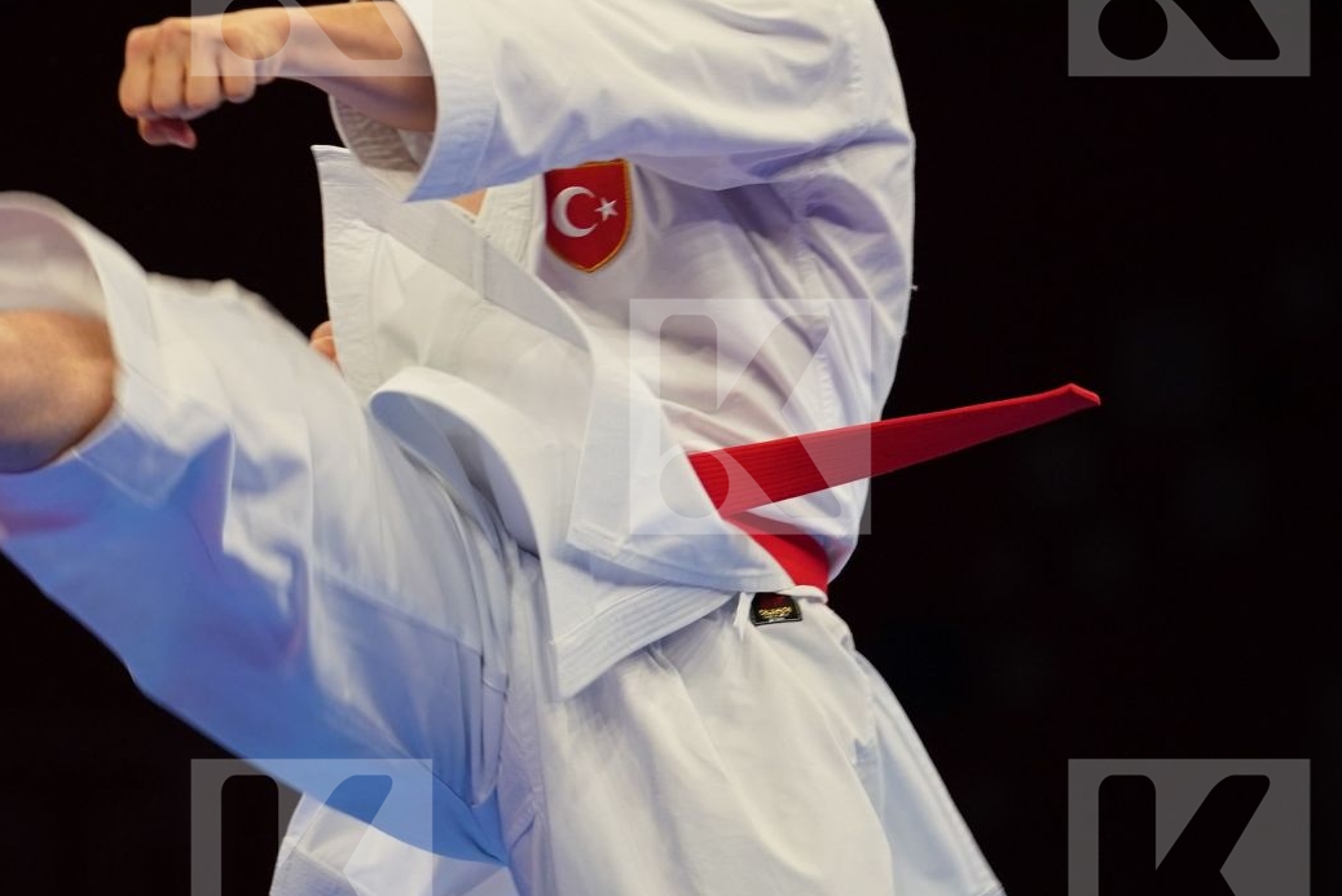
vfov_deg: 2.8
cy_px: 417
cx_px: 312
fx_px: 18307
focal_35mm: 491
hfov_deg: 4.2
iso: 500
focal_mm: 189
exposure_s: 1/250
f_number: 2.8
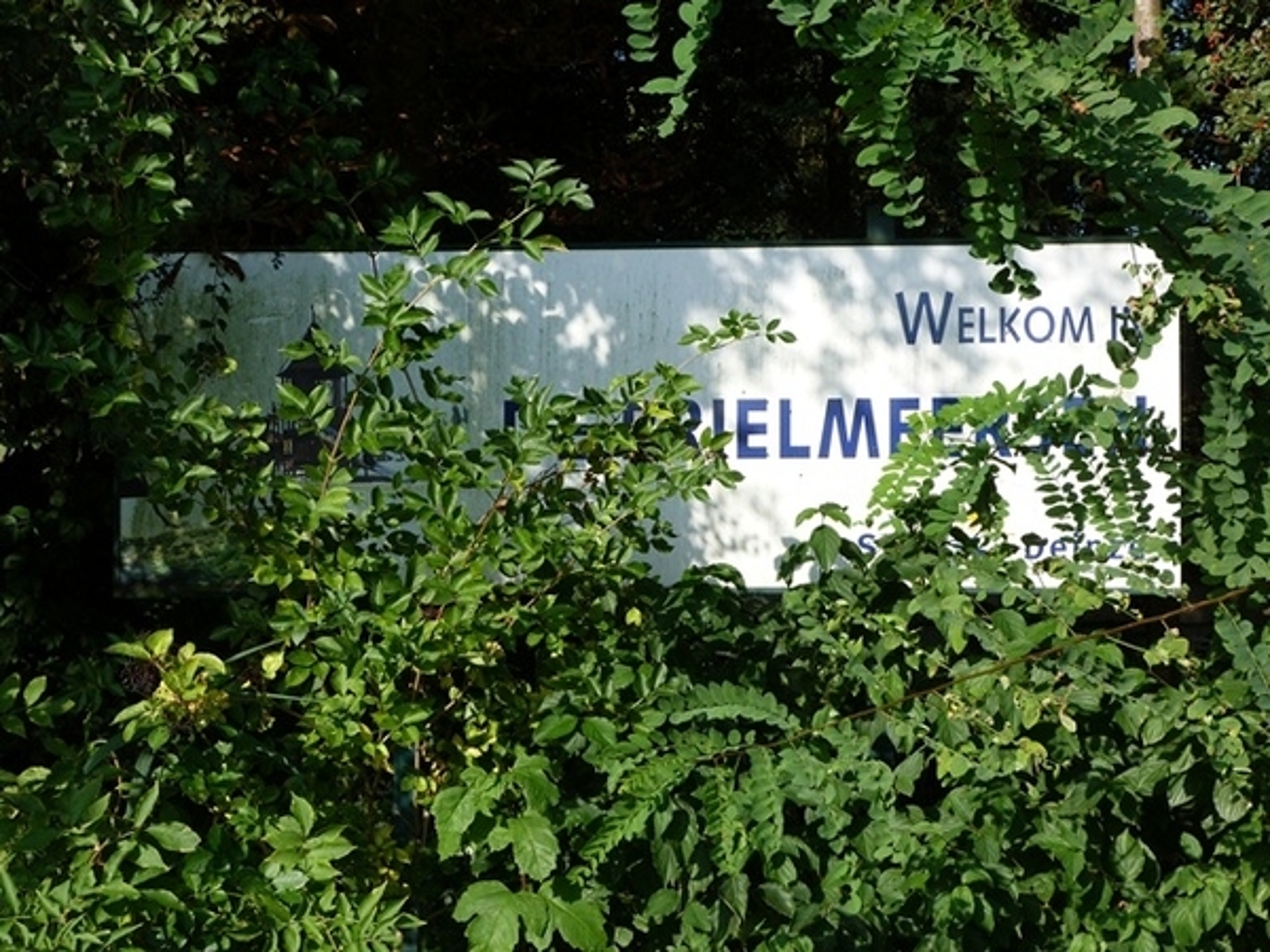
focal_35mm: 72
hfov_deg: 27.0
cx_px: 635
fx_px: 2642
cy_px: 476
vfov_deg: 20.4
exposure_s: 1/250
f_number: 5
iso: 80
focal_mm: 12.9
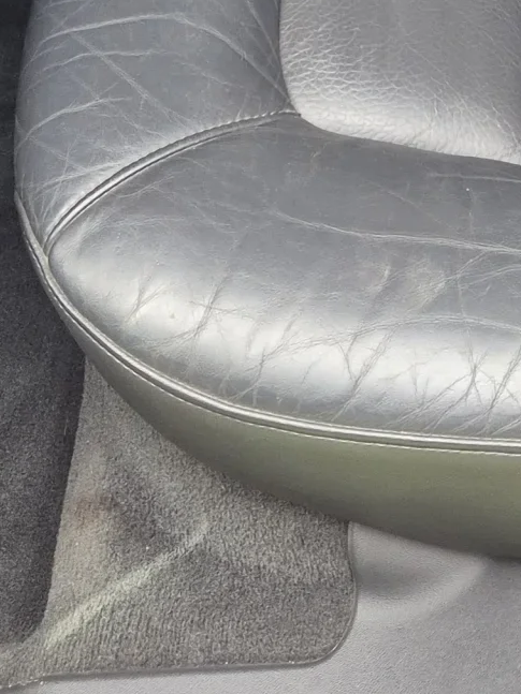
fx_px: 1827
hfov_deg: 16.1
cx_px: 451
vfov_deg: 18.2
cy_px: -452
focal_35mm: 91
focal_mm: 5.4
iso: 200
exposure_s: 1/180
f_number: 1.8
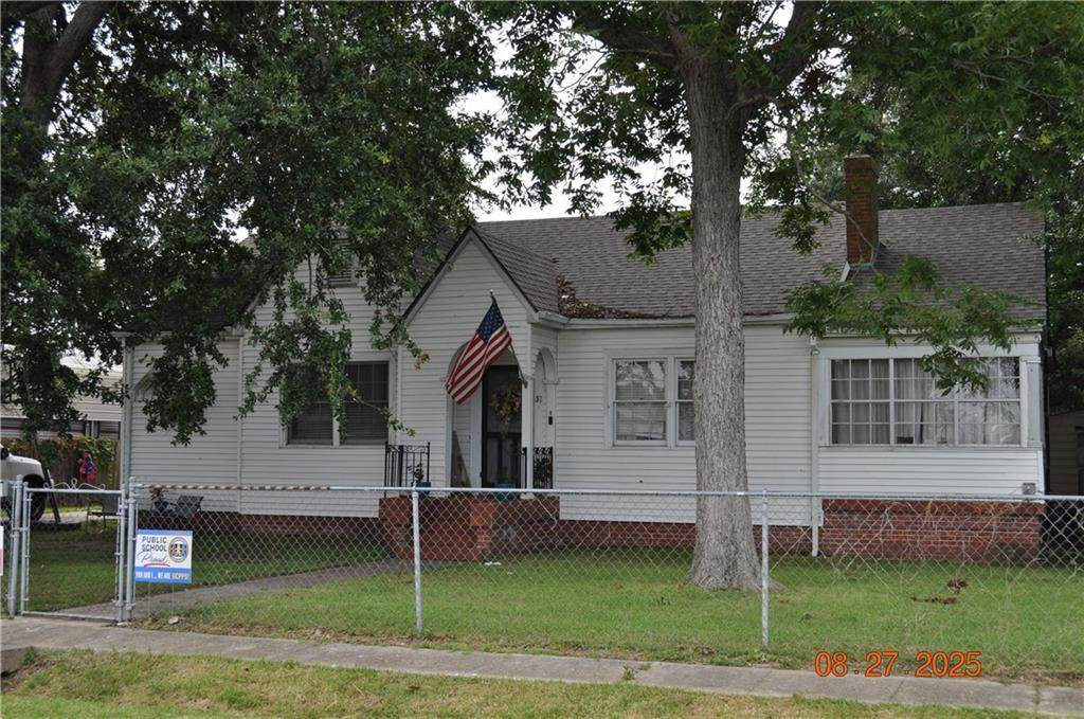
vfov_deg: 29.8
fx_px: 1353
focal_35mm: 45
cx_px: 542
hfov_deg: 43.7
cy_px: 360
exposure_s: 1/200
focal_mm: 30
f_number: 8
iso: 200
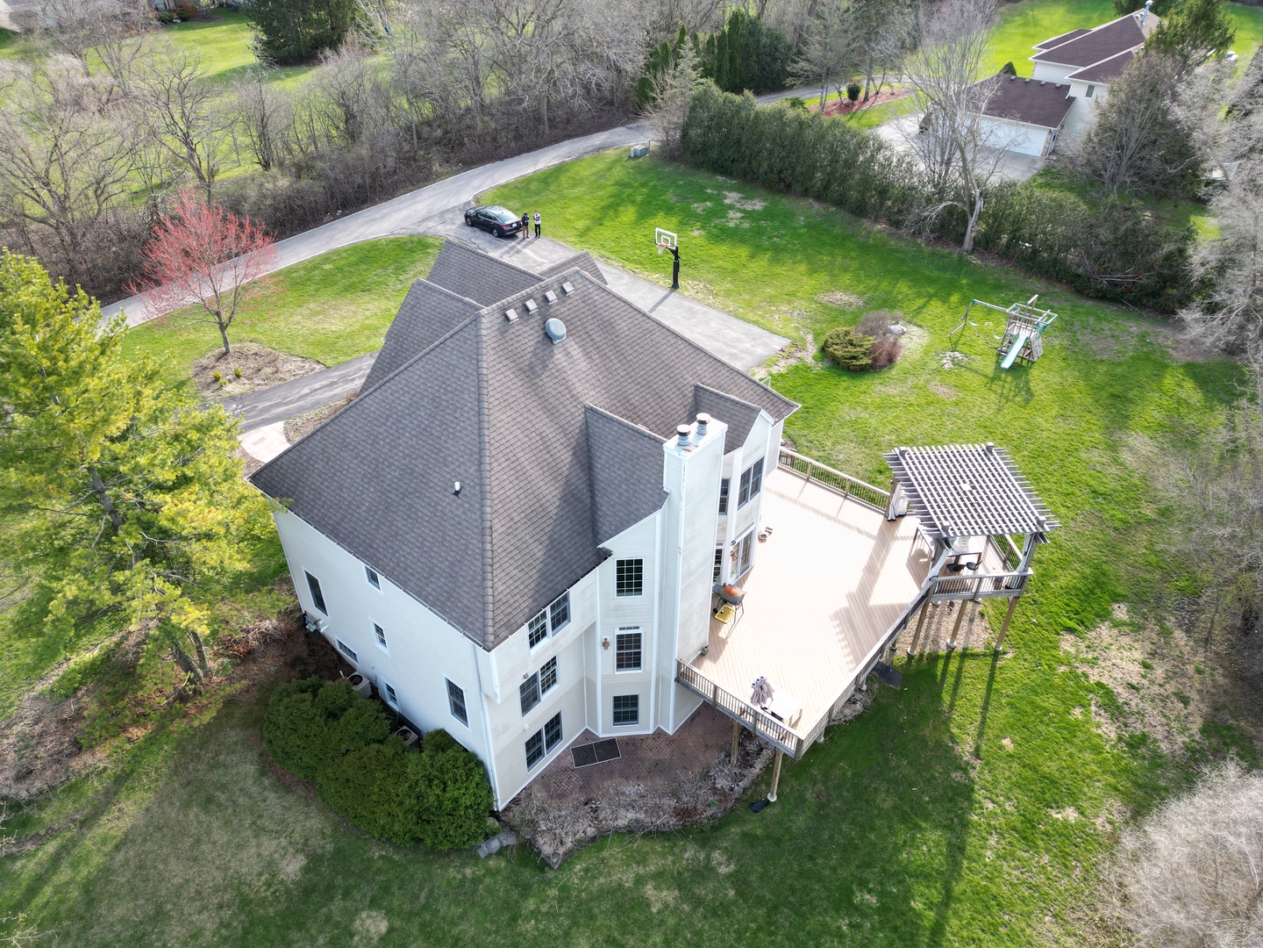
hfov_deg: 71.6
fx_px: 876
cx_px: 632
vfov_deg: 56.8
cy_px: 474
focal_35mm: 24
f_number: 1.7
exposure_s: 1/640
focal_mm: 6.72
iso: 200
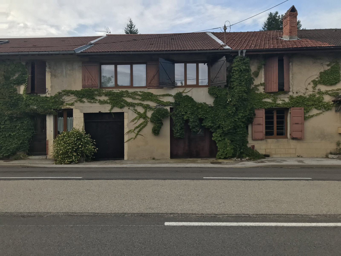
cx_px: 170
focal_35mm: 28
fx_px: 276
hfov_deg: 63.4
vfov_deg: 49.7
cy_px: 128
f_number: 1.8
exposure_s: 1/598
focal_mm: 3.99
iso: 20
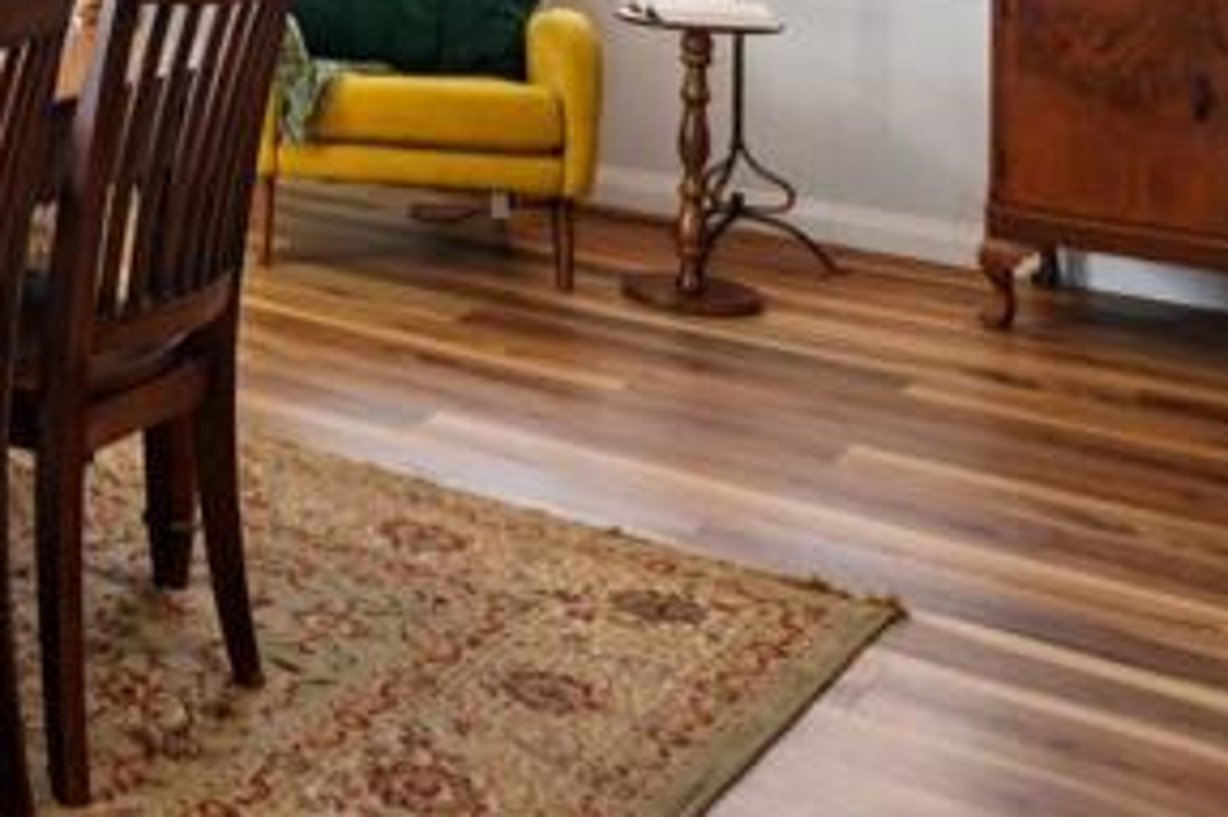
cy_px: -274
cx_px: -522
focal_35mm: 57
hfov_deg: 27.0
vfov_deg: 21.3
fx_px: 1943
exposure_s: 1/30
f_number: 8
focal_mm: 16
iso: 400
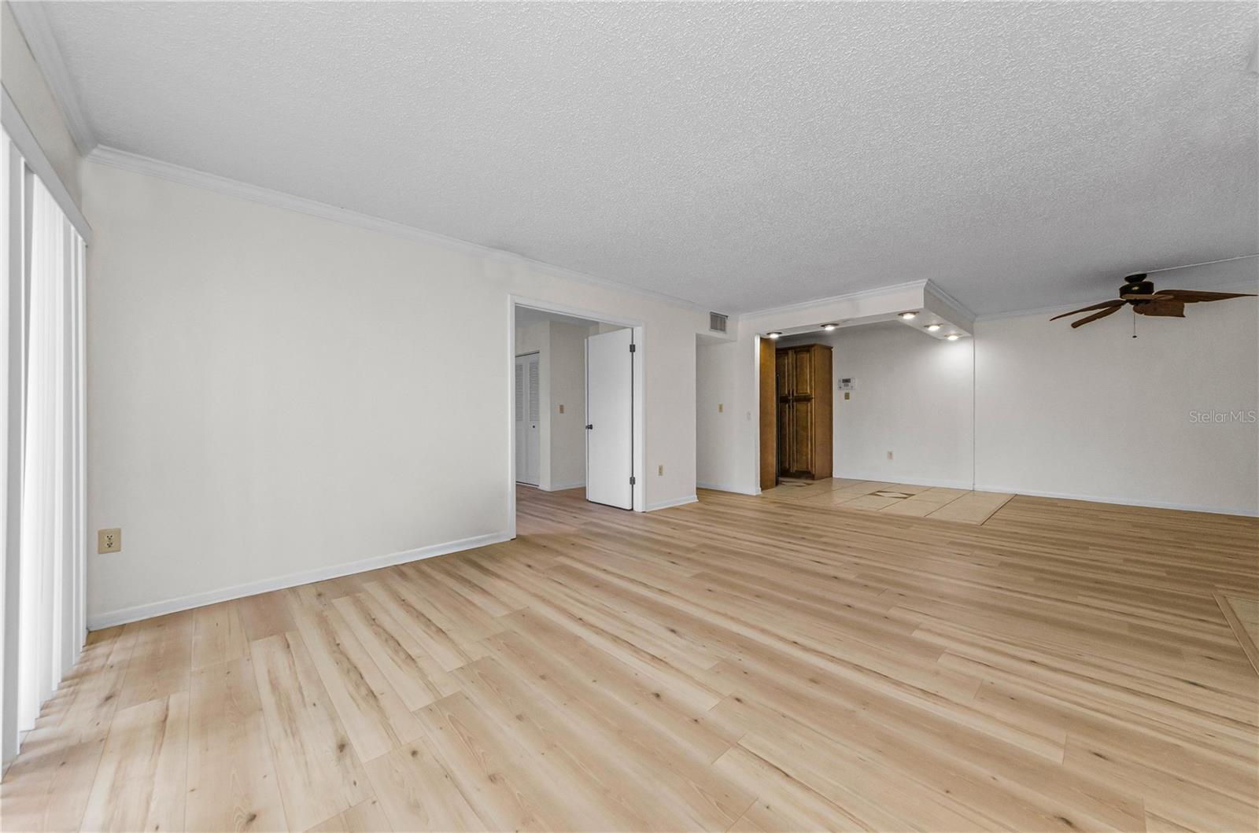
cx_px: 630
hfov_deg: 112.7
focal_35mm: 12
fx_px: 419
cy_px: 416
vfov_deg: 89.7
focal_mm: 8
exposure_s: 1/50
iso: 320
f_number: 8
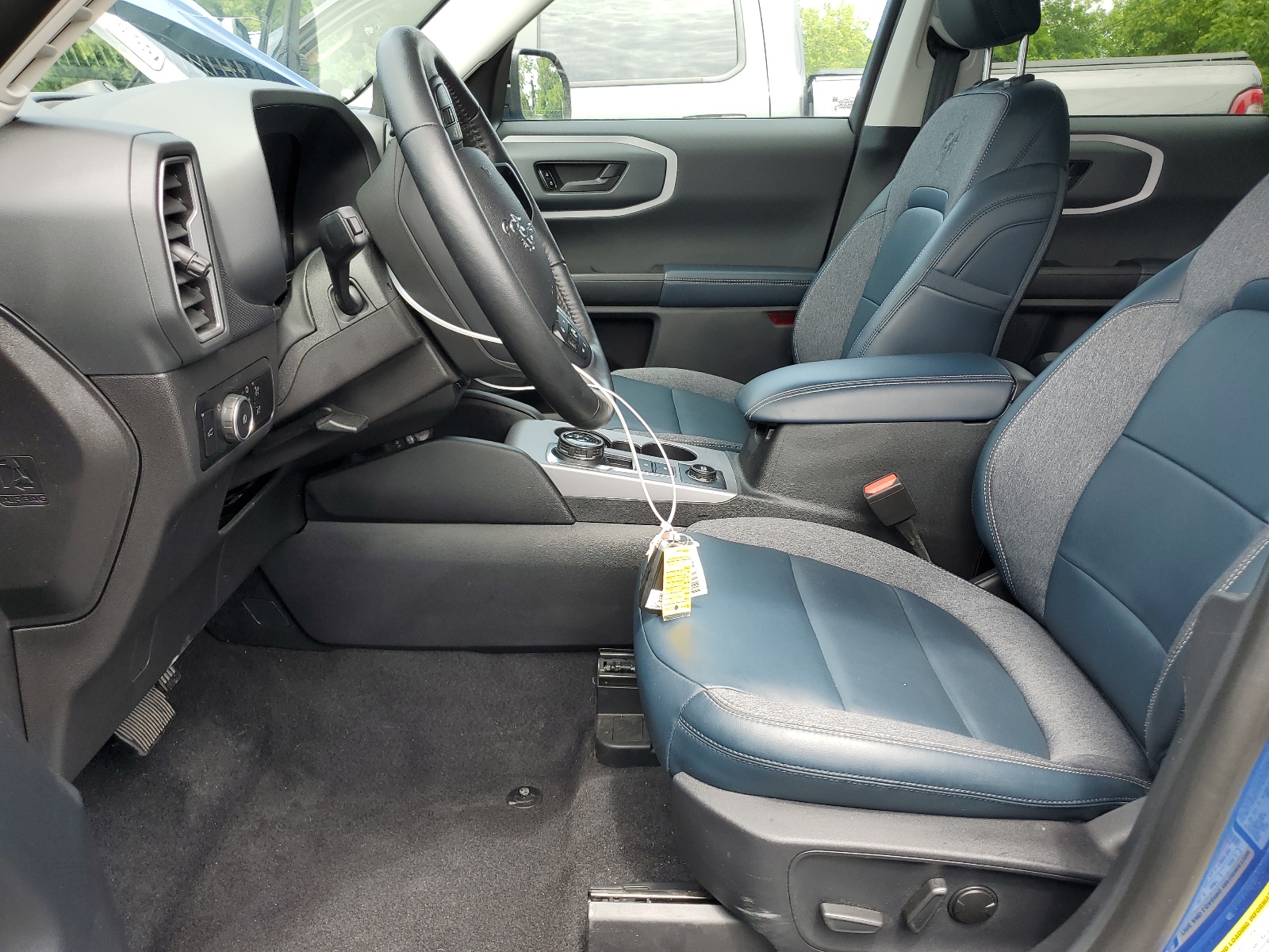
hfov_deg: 67.3
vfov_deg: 53.1
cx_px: 634
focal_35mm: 26
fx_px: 953
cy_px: 476
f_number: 1.5
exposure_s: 1/333
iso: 50
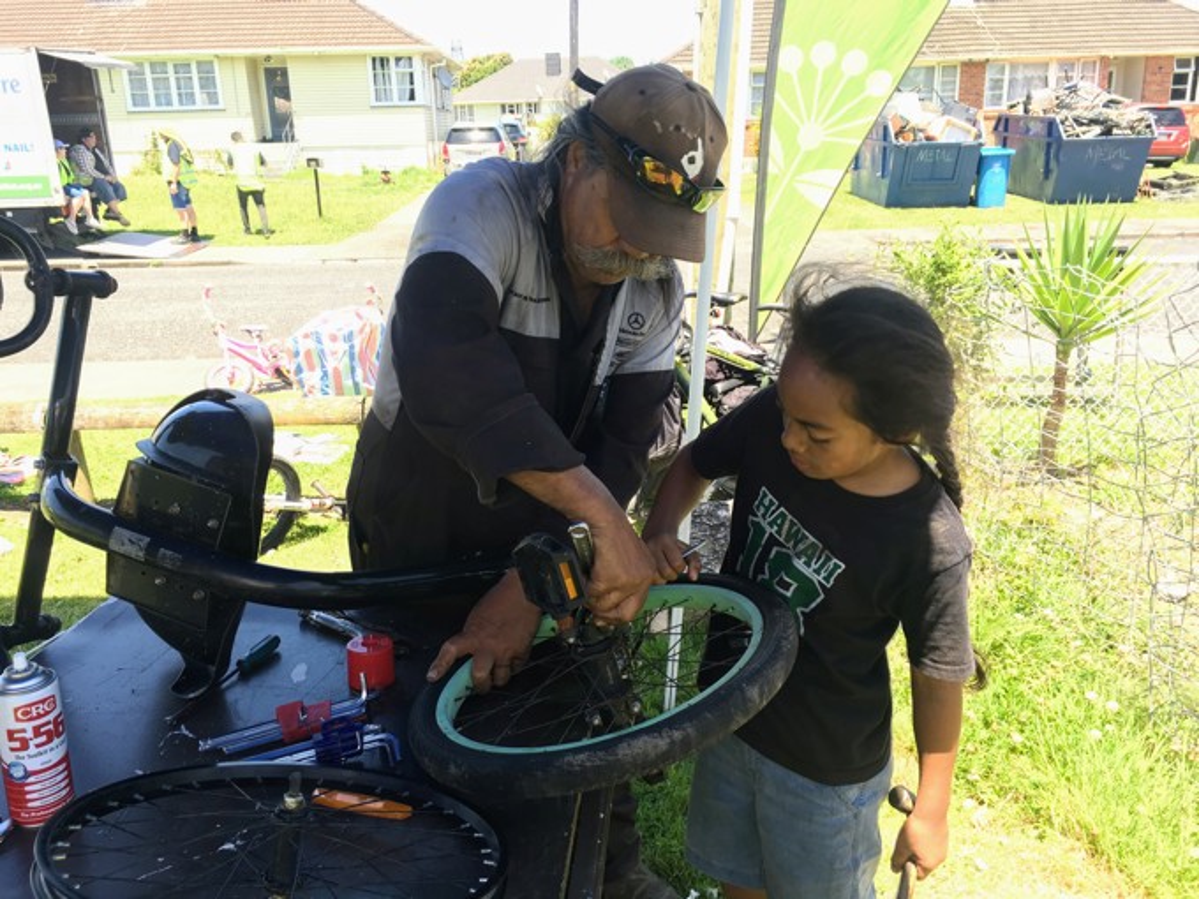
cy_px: 450
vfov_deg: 48.2
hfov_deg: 61.7
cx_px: 600
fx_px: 1004
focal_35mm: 29
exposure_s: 1/100
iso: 25
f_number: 2.2
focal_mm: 4.15
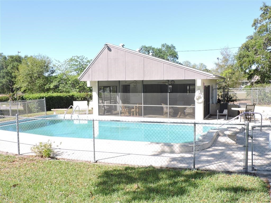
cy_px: 102
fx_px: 258
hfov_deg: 55.4
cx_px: 136
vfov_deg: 42.9
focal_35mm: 33
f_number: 3.2
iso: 100
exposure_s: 1/500
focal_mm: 5.9
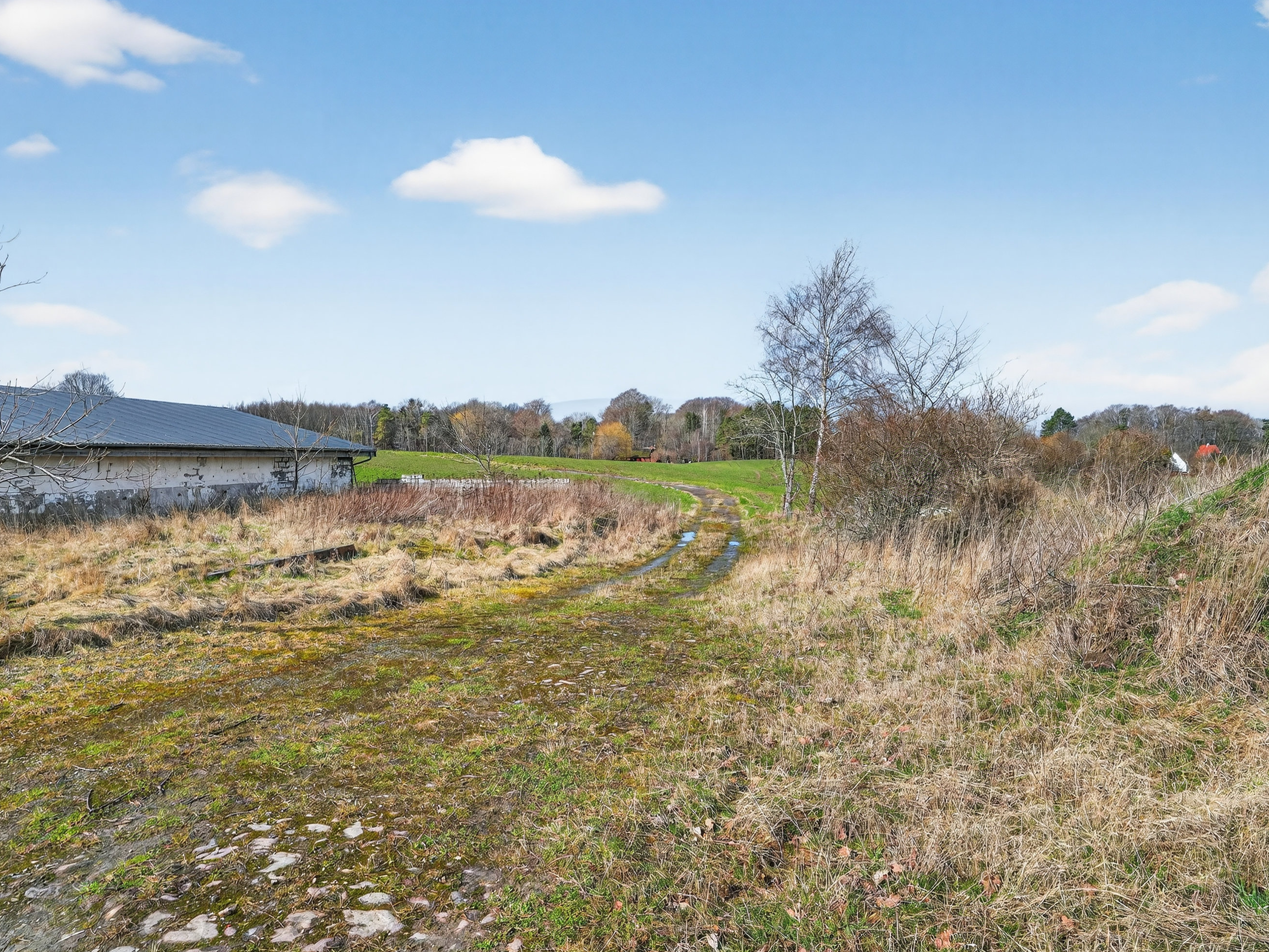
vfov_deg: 63.4
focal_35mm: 21
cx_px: 615
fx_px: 770
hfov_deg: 79.0
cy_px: 469
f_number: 8
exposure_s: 1/1600
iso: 400
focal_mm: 19
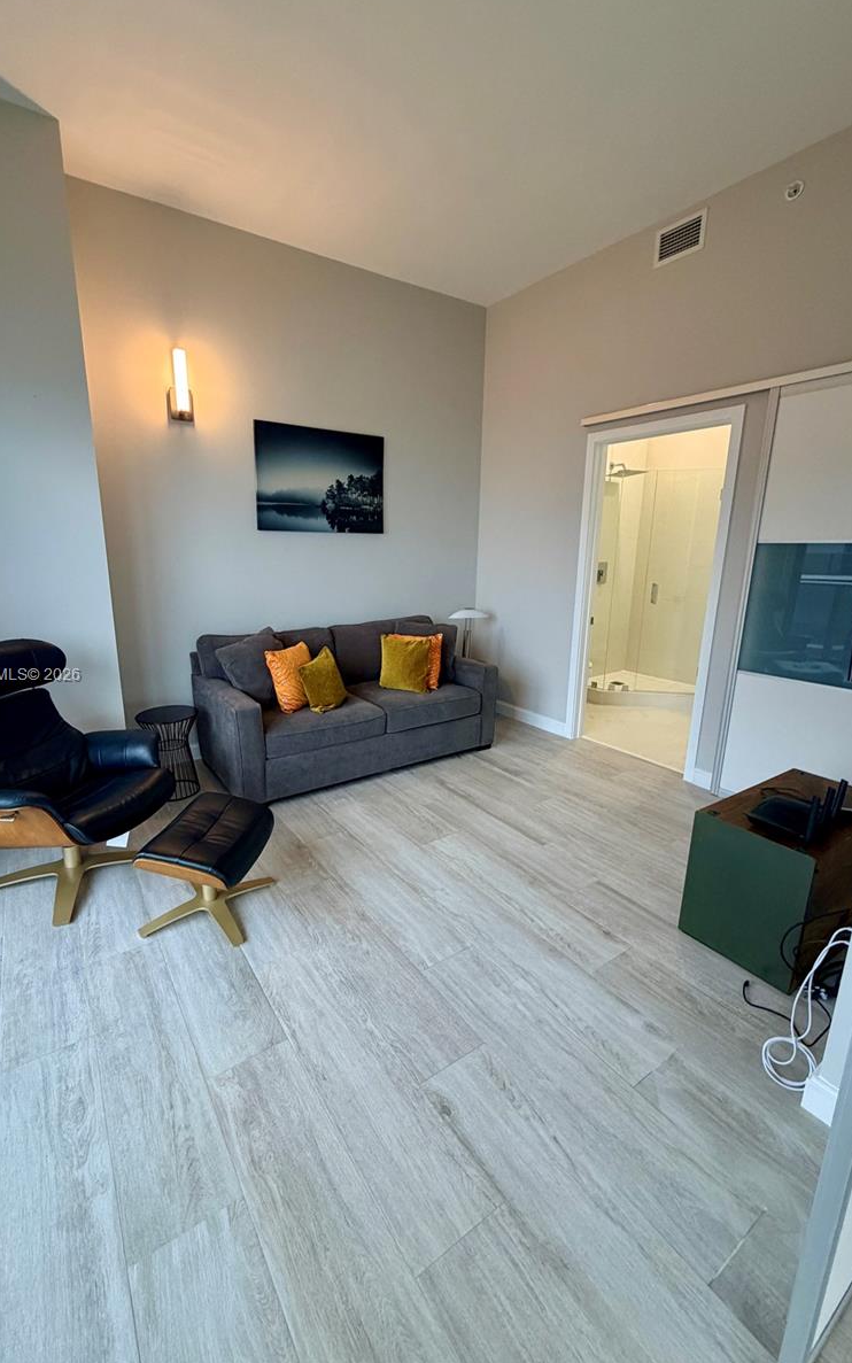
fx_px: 557
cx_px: 385
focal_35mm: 15
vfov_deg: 101.5
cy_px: 676
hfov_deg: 74.6
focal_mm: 2.22
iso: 320
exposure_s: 1/120
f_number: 2.2
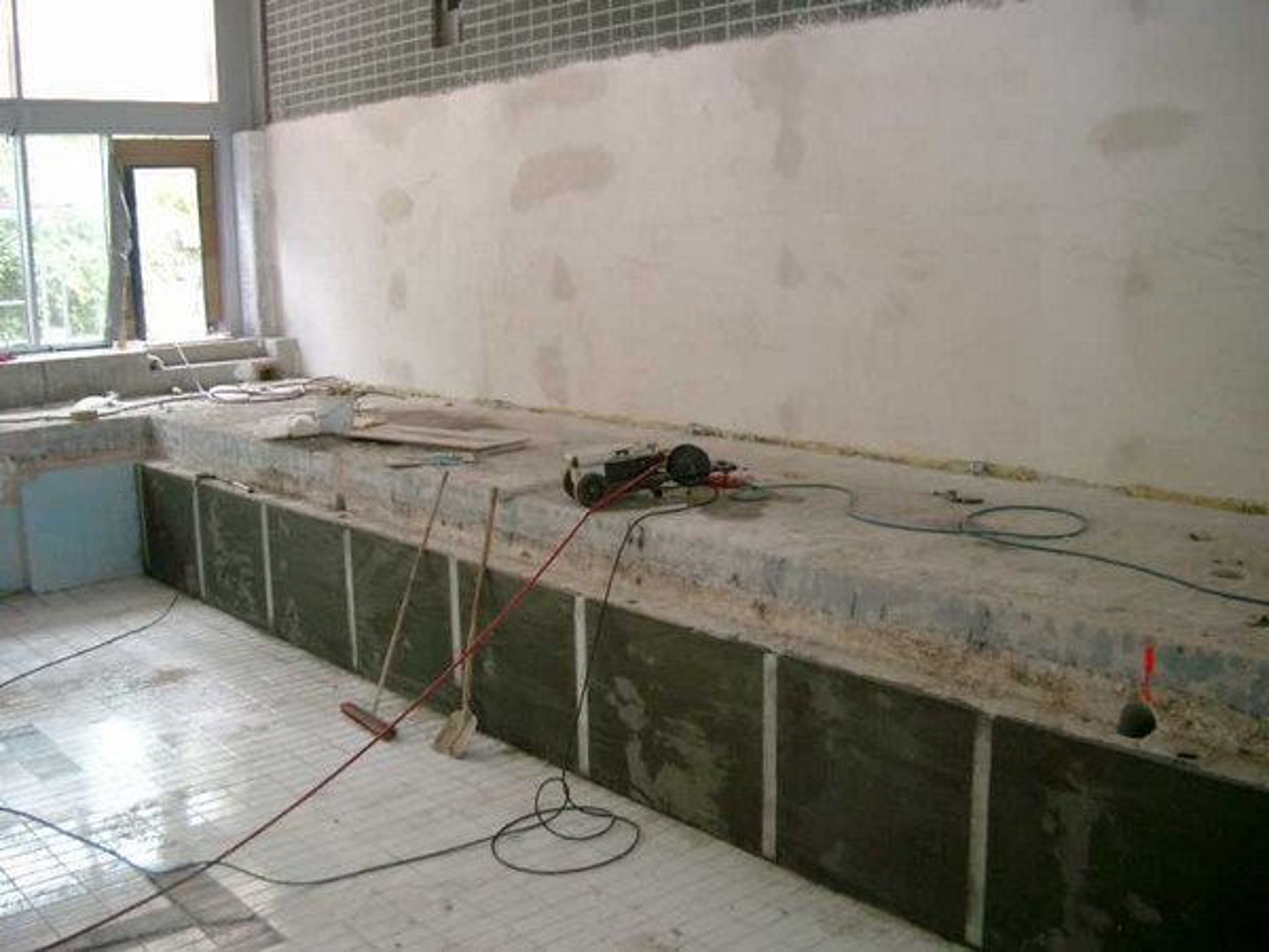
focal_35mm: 37
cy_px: 476
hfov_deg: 50.1
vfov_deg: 38.7
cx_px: 634
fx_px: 1356
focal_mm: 7.6
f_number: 2.6
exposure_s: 1/80
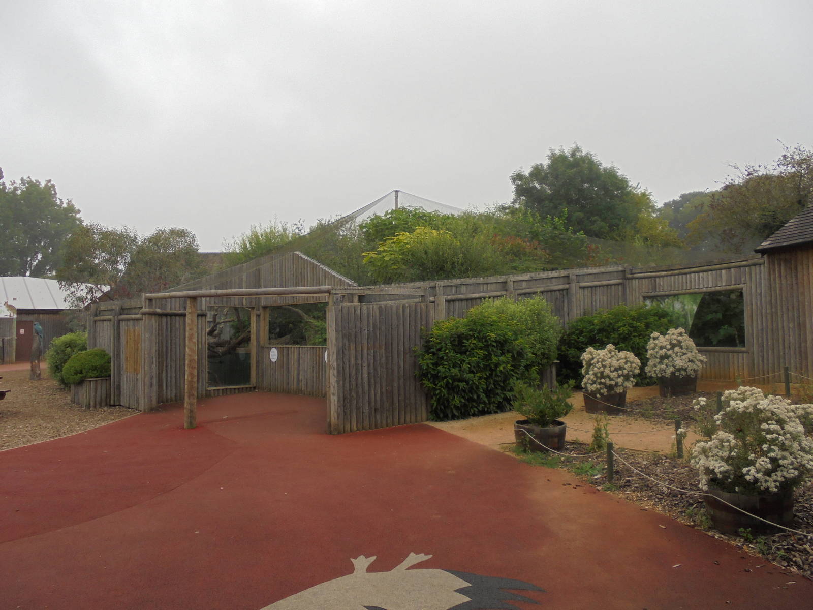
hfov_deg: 67.3
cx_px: 406
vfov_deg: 53.1
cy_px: 305
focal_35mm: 26
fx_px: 611
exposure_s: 1/200
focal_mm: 4.6
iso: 100
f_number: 3.5
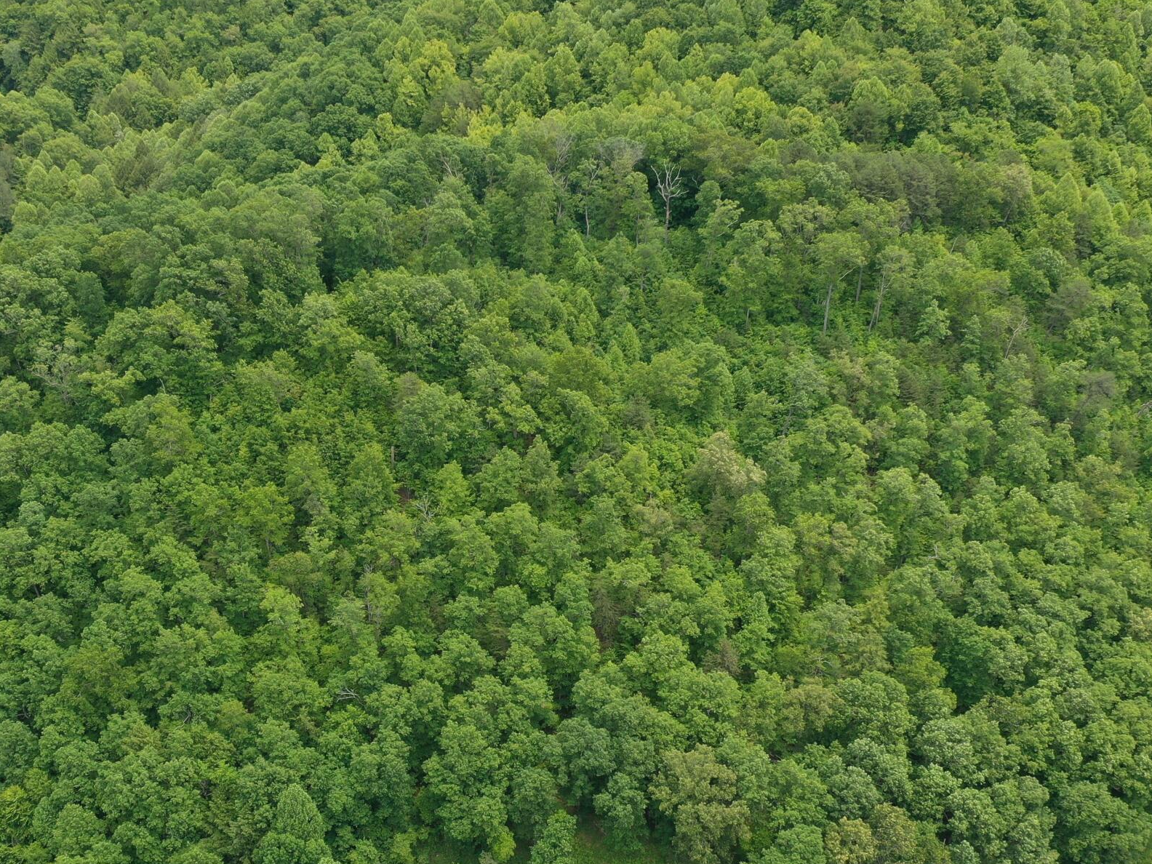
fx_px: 1697
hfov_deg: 37.4
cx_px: 507
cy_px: 598
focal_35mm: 51
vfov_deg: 28.3
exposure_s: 1/240
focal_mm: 10.26
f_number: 5.6
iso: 100
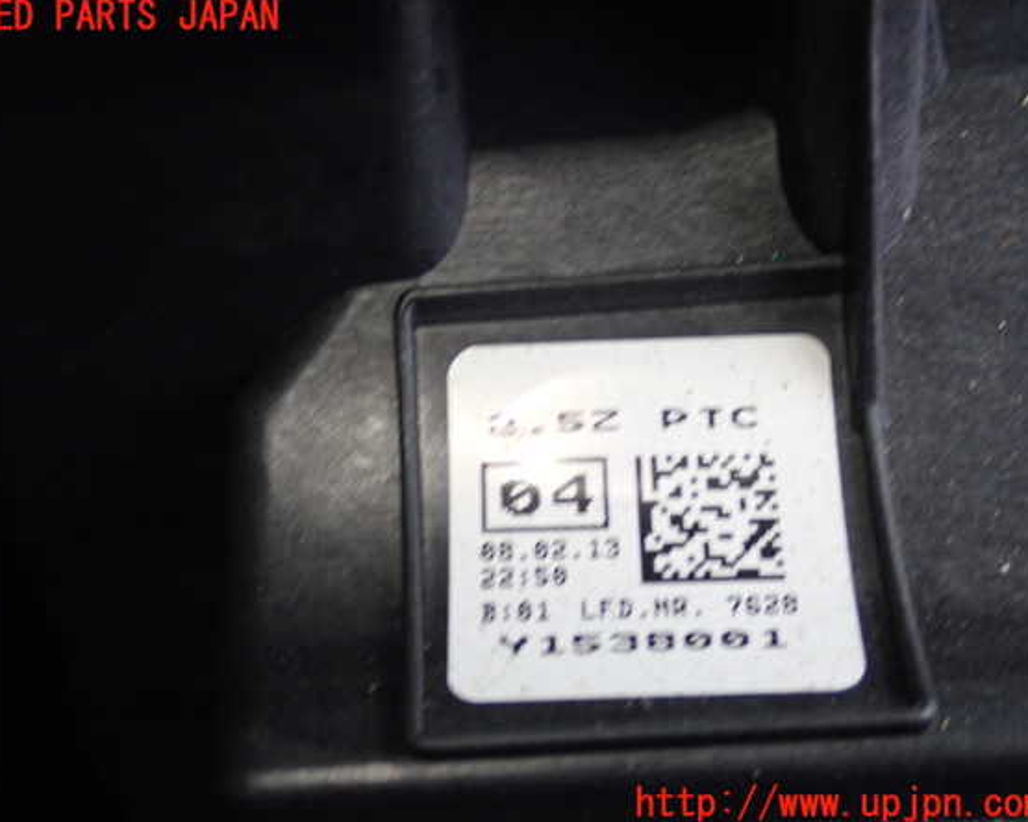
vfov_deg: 26.7
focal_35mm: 57
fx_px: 1734
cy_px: 411
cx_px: 498
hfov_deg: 33.0
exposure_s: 1/50
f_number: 3.3
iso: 500
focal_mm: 9.65
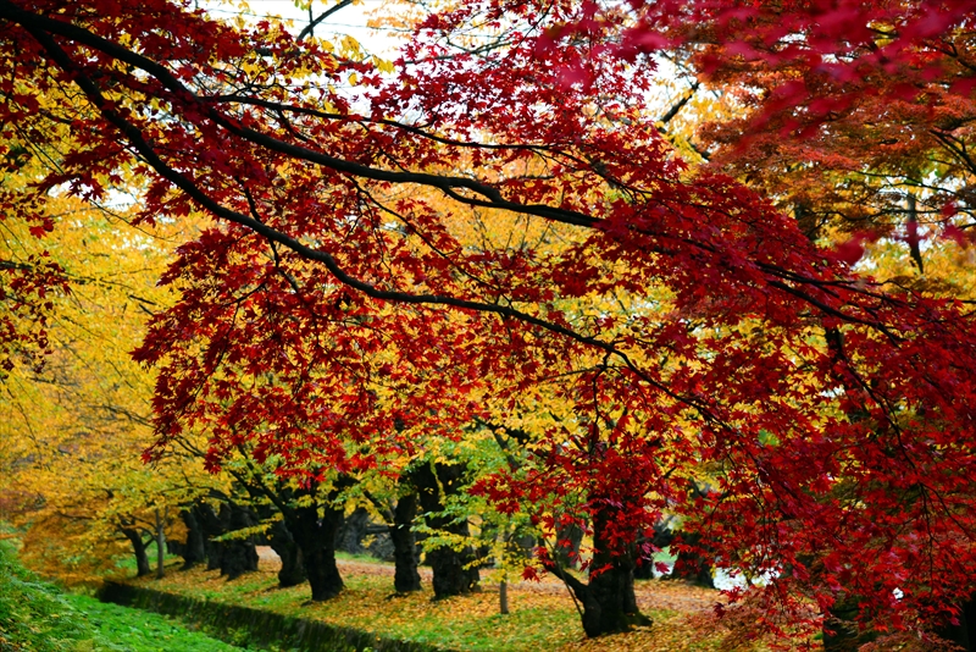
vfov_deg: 11.4
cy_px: 326
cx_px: 488
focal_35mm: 120
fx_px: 3254
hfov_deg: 17.1
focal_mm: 120
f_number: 8
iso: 800
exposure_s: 1/250
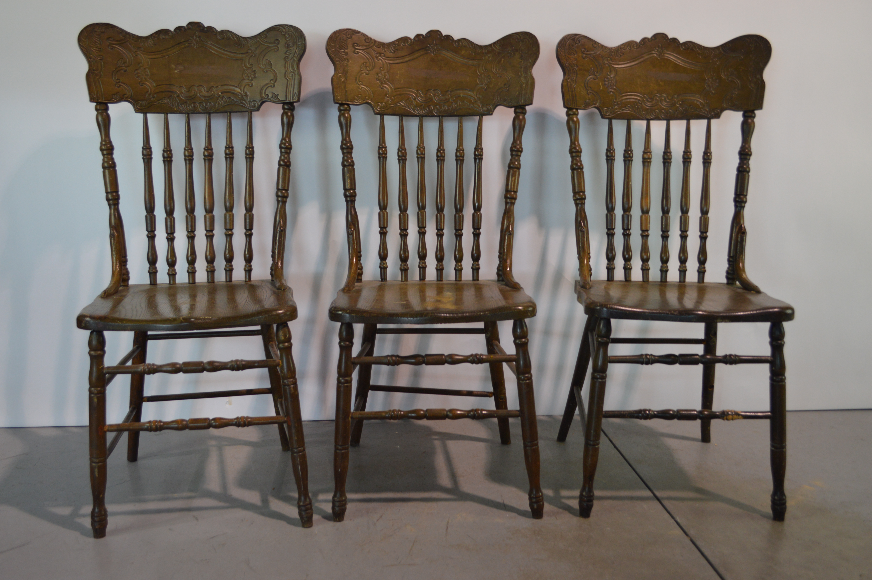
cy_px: 290
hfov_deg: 53.2
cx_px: 436
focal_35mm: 36
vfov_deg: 36.8
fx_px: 871
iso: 400
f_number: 4
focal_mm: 24
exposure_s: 1/25
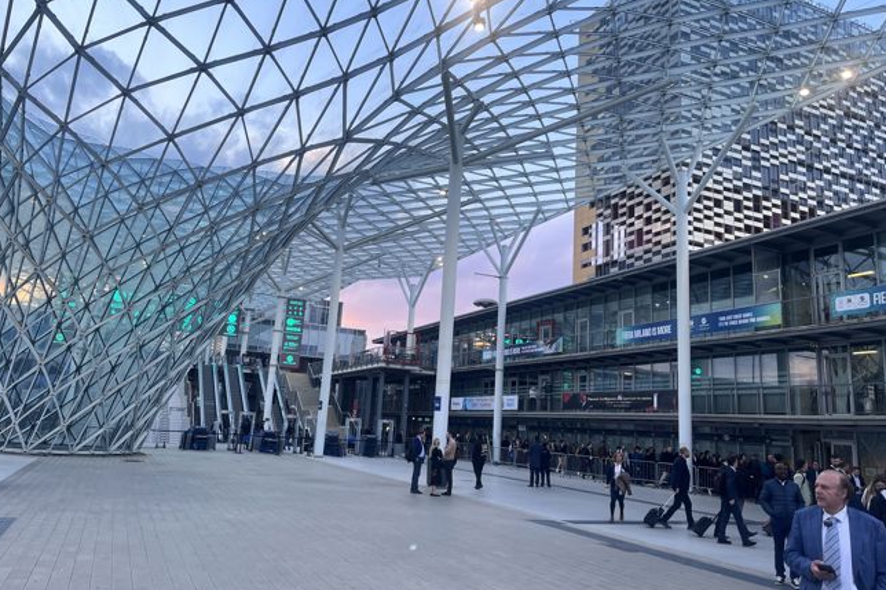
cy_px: 268
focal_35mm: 28
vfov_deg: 46.3
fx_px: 689
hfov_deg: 65.5
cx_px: 445
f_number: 1.6
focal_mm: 5.1
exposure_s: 1/100
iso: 32
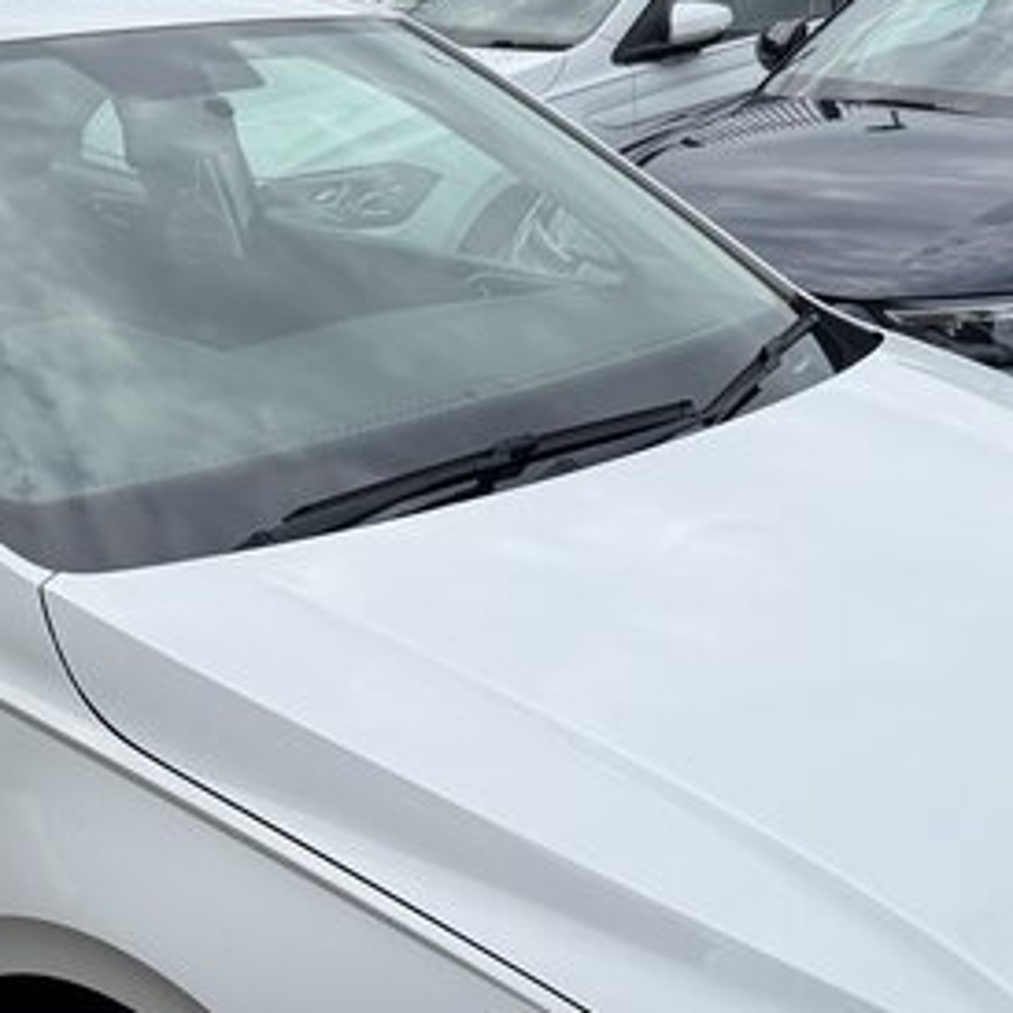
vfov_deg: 26.9
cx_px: 277
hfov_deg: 27.4
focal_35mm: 62
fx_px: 2053
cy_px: 884
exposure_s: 1/2604
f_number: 1.78
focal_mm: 6.76
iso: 80
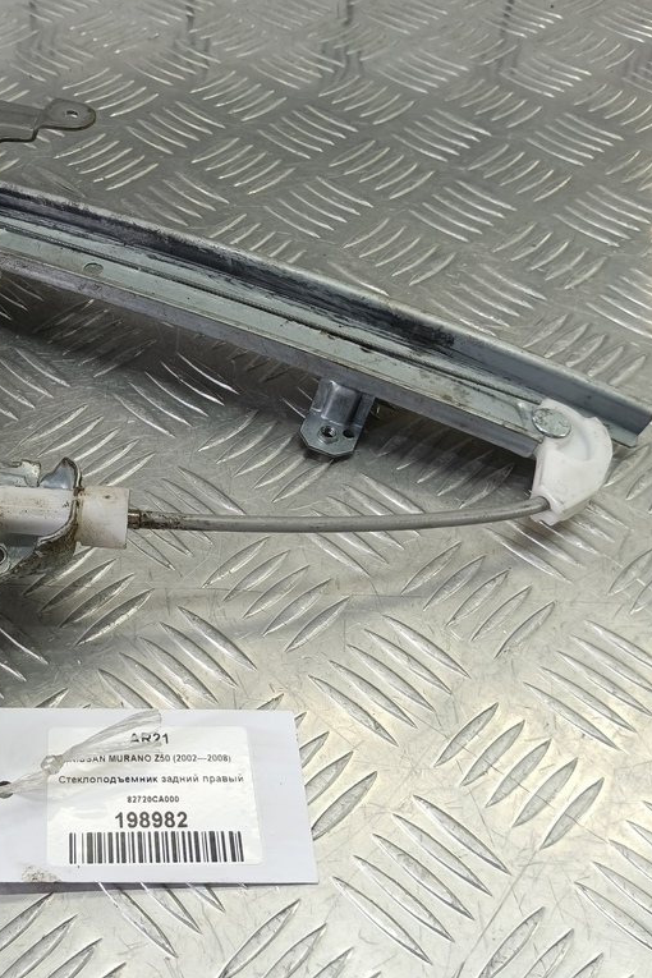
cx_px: 124
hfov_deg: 39.4
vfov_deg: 58.7
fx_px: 869
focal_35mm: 32
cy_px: 488
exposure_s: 1/50
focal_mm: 4.11
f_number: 1.6
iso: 118
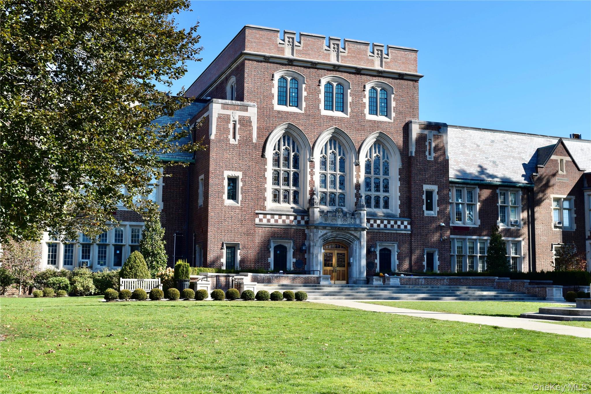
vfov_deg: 29.9
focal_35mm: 45
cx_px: 296
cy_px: 197
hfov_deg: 43.6
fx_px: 739
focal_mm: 30
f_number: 9
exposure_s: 1/320
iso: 200
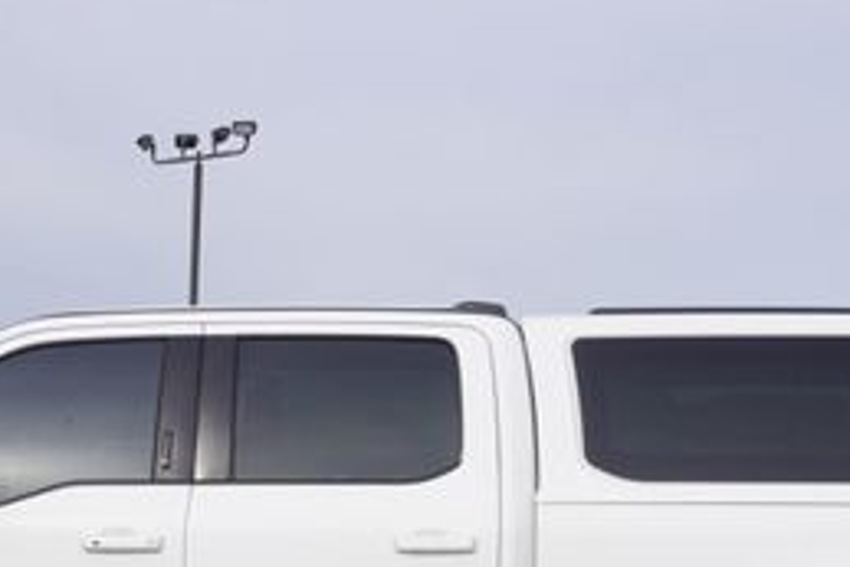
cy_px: 678
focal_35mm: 89
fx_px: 2102
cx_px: 315
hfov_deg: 22.8
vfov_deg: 14.9
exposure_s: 1/125
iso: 100
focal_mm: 24
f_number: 10
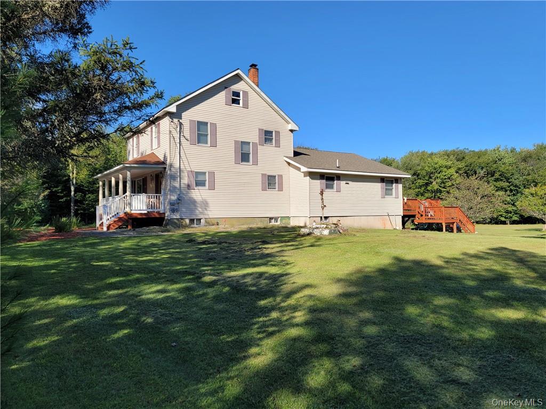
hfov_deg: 69.4
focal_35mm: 25
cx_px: 273
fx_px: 394
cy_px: 204
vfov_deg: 54.9
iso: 20
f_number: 1.8
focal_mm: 7
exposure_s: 1/681
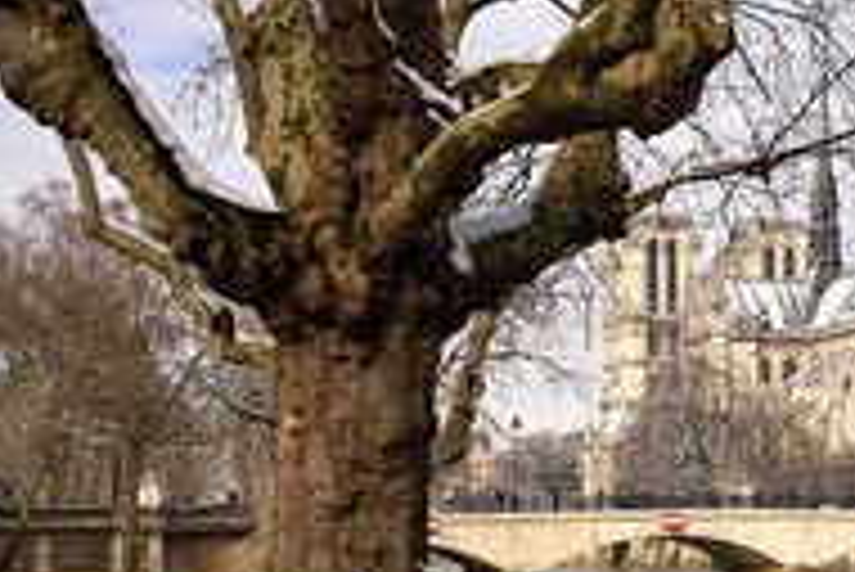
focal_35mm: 75
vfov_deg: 17.8
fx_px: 1783
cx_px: 648
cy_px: 549
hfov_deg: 26.6
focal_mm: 34
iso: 200
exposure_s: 1/200
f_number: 13
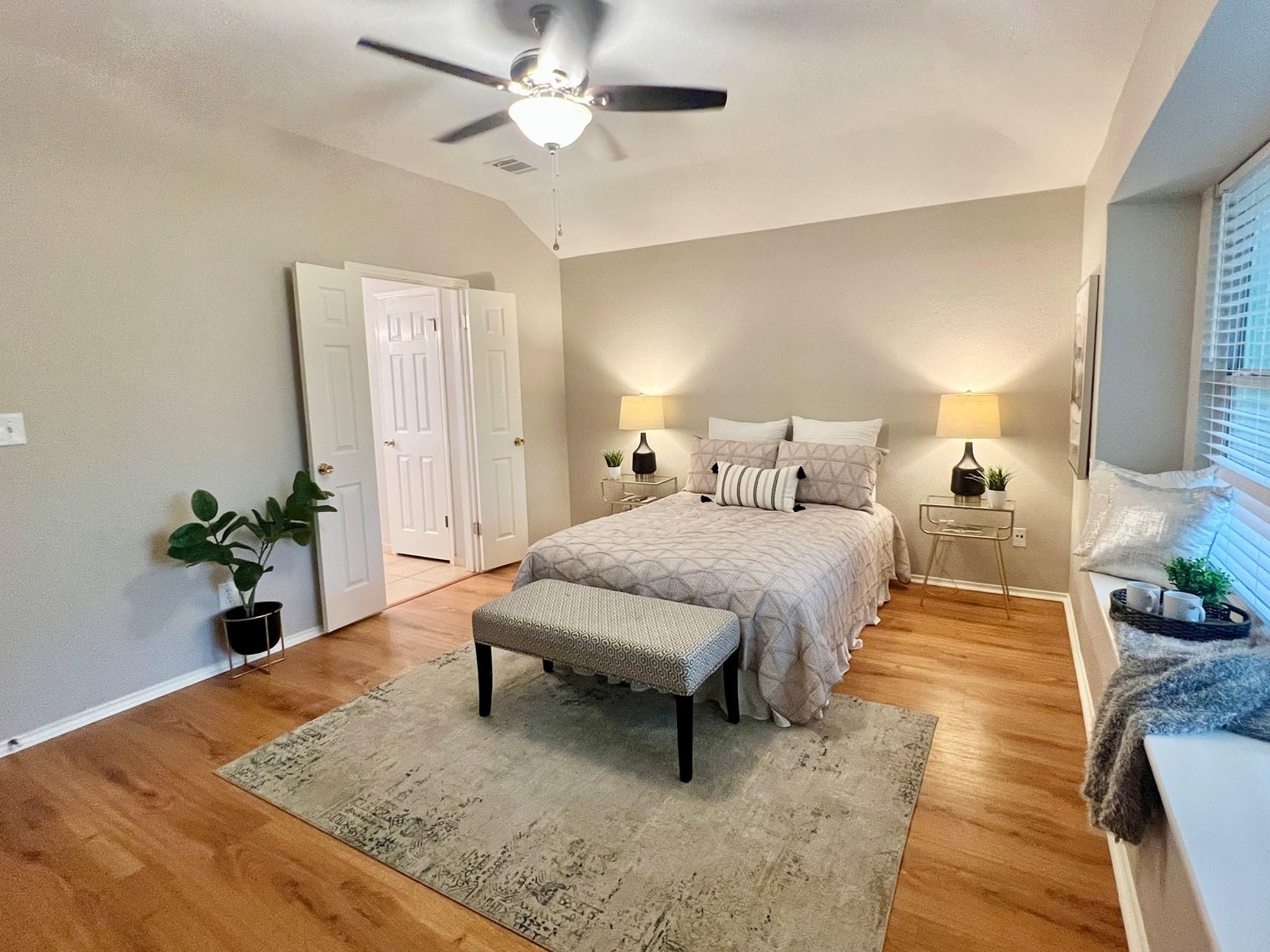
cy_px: 452
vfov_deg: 78.0
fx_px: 587
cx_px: 679
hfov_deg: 94.4
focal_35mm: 16
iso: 320
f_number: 1.8
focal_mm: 1.57
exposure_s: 1/60
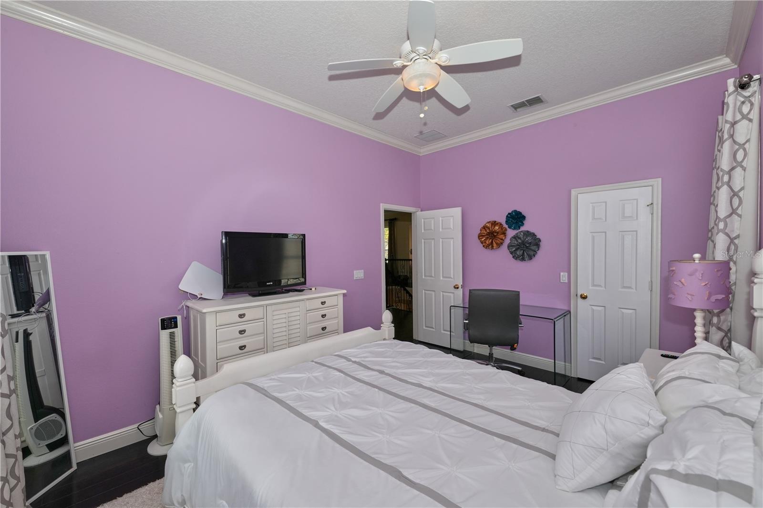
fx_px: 297
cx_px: 382
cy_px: 254
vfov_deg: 81.2
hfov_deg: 104.3
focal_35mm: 14
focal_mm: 14
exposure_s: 1/200
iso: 400
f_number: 7.1
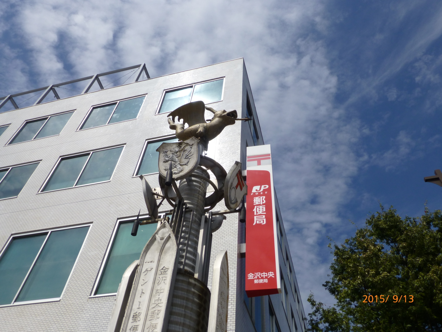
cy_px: 166
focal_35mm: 30
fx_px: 383
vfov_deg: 46.8
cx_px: 221
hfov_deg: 60.0
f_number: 4.5
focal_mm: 5.4
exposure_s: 1/2000
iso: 100
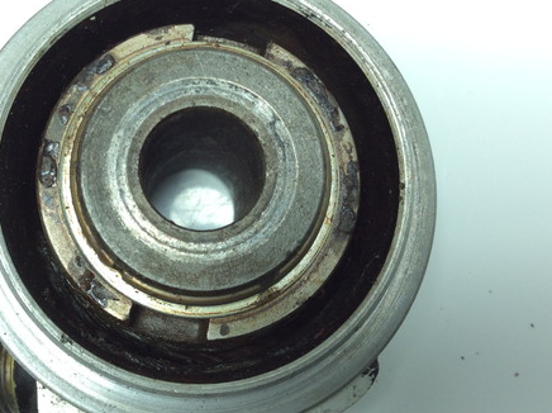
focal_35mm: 44
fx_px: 701
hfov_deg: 42.5
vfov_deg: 32.8
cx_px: 190
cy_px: 206
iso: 32
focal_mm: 3.3
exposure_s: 1/167
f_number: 2.4
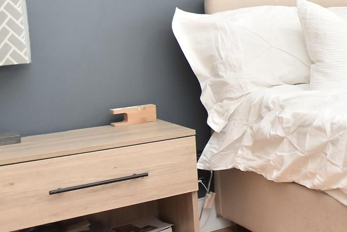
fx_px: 549
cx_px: 551
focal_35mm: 57
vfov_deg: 23.3
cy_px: 29
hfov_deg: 24.7
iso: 400
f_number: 4
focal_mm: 10
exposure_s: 1/60
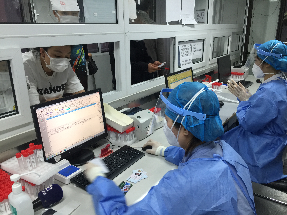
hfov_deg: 61.7
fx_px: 240
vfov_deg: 48.2
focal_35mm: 29
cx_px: 144
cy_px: 108
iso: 40
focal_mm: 4.15
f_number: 2.2
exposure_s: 1/17
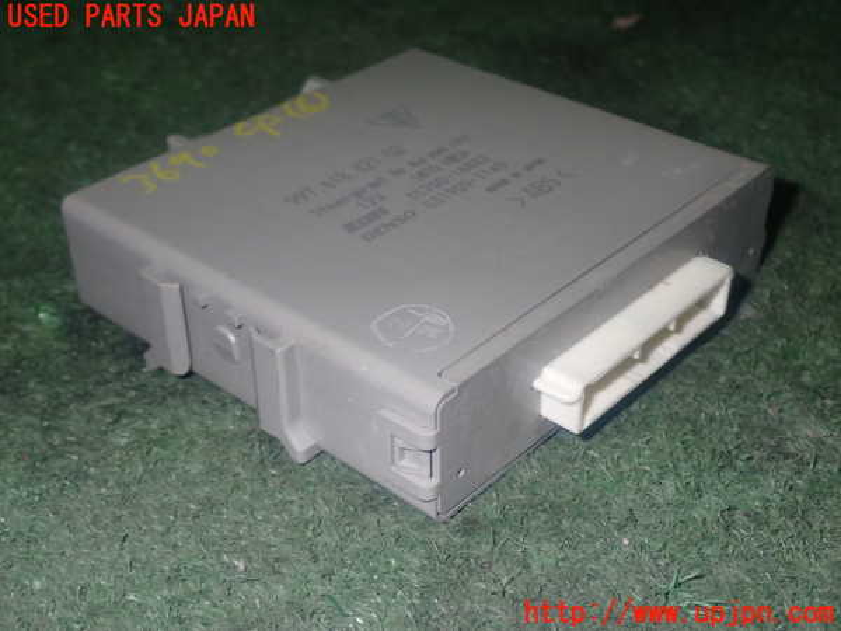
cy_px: 316
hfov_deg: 38.2
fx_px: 1215
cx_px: 420
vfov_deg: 29.1
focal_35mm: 50
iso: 500
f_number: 9
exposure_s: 1/50
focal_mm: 9.01
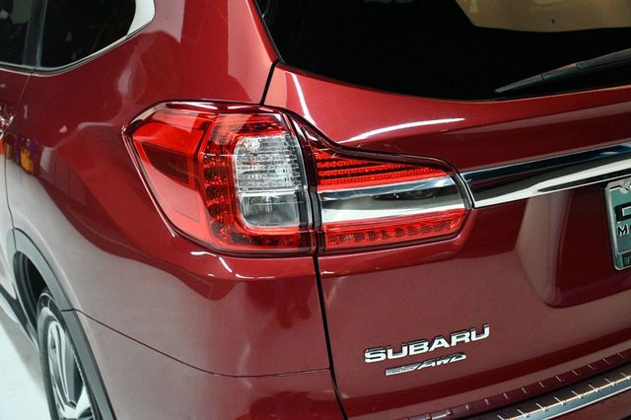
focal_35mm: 48
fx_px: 841
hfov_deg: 41.1
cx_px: 316
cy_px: 210
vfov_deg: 28.0
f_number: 4
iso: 3200
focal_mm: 32
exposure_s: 1/125
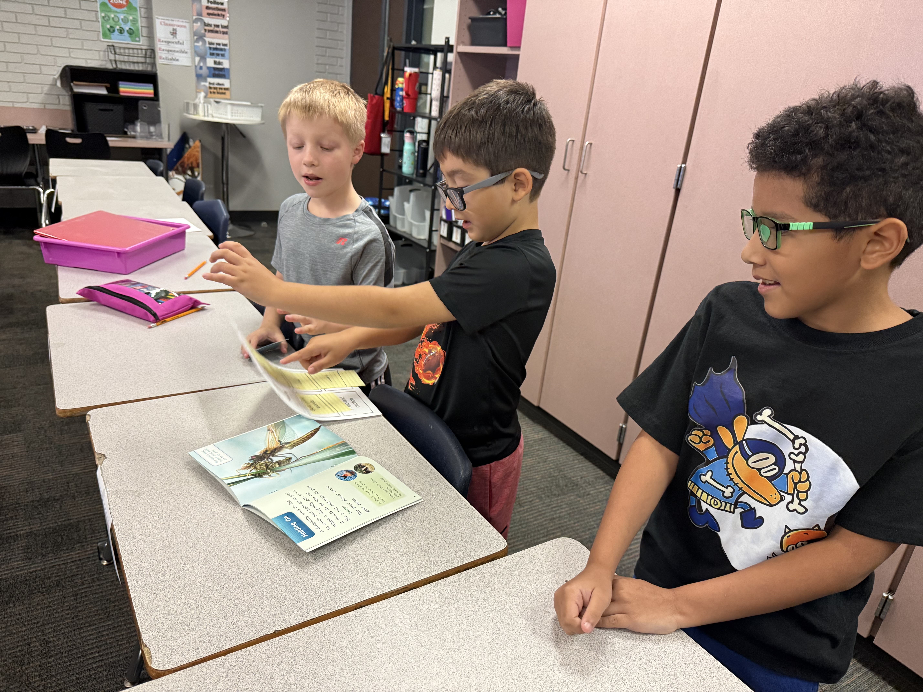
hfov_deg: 71.6
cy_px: 346
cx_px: 462
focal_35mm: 24
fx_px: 640
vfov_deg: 56.8
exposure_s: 1/60
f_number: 1.78
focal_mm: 6.76
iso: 400
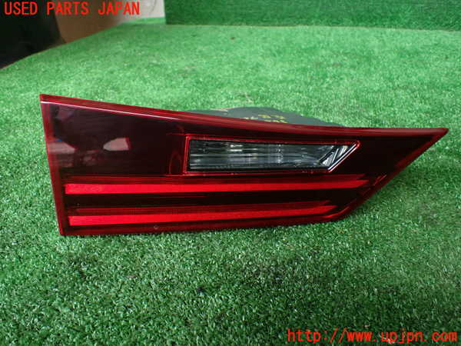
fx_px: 400
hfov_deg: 60.0
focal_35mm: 30
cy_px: 173
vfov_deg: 46.8
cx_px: 230
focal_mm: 5.4
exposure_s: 1/125
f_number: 2.3
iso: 250
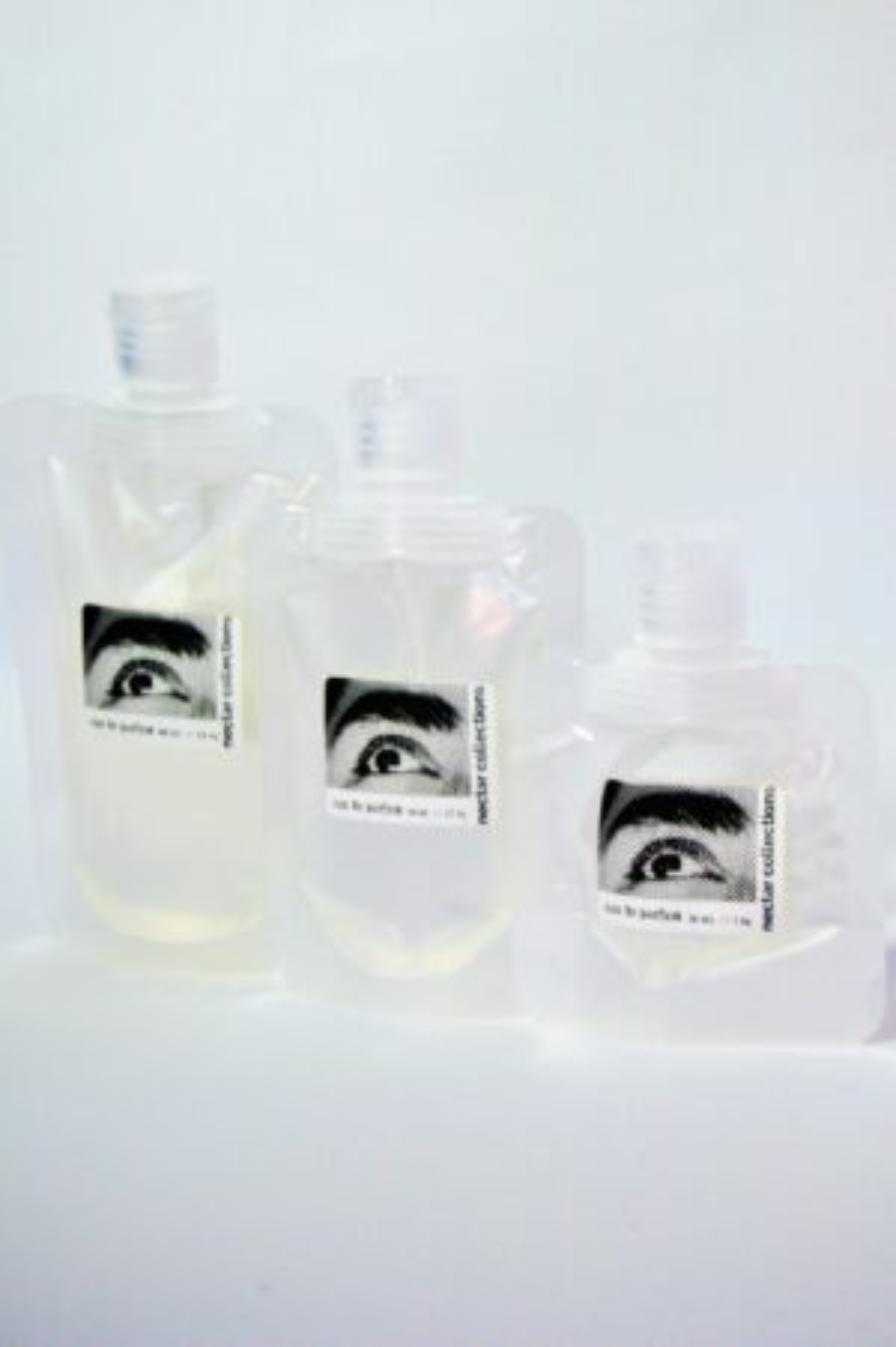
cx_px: 448
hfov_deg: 17.5
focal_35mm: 78
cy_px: 674
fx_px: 2916
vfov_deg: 26.0
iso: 400
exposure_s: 1/125
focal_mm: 52
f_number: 5.6
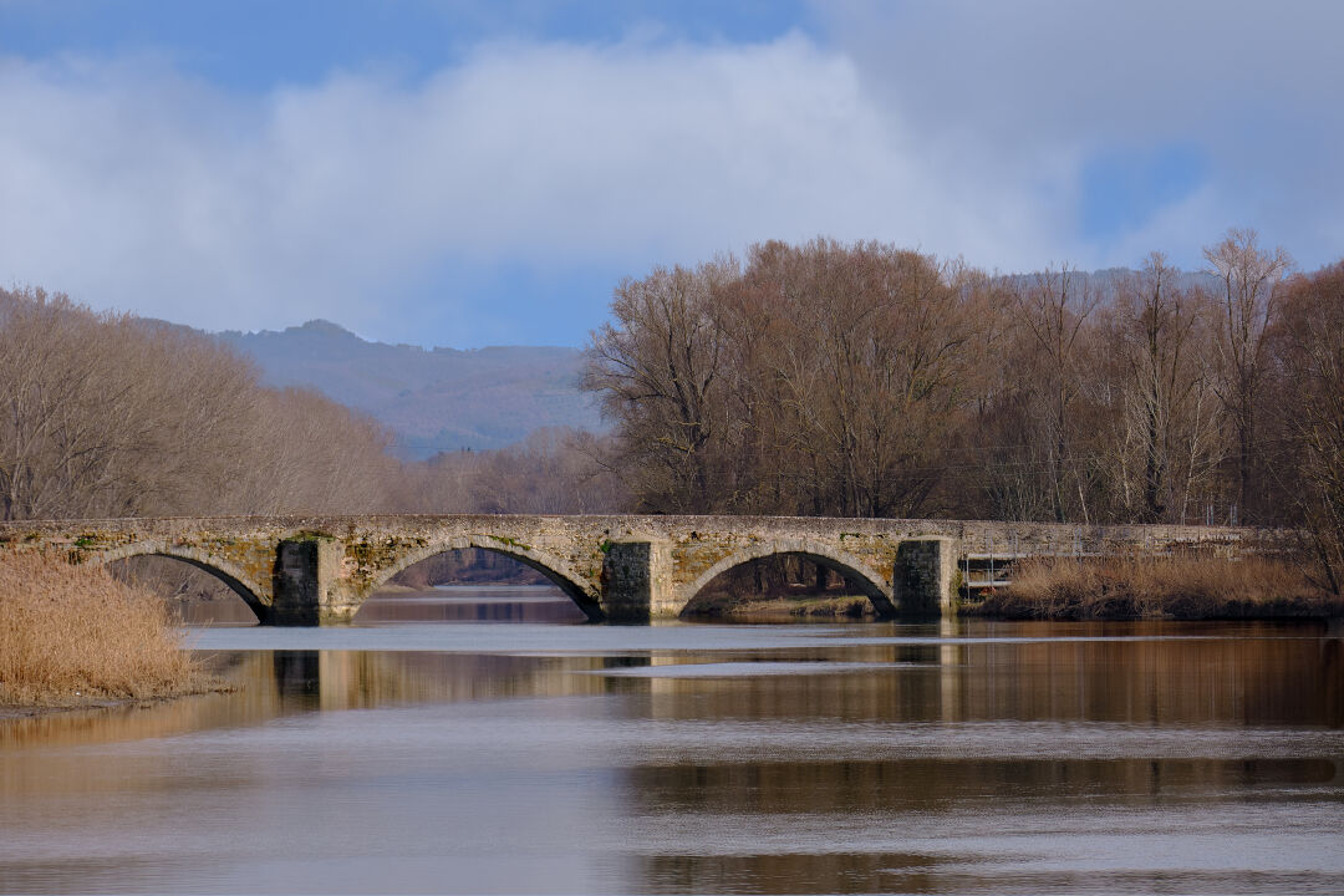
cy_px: 448
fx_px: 8549
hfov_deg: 9.0
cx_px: 672
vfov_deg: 6.0
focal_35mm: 229
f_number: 8
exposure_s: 1/250
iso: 160
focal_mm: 152.6
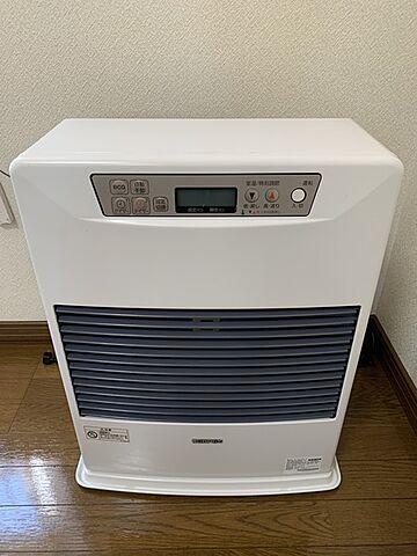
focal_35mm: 26
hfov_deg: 53.1
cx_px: 208
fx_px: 418
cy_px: 278
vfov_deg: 67.3
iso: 100
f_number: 1.8
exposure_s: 1/50
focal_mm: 4.25
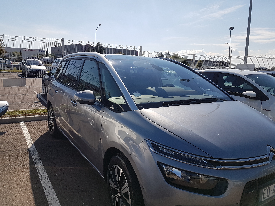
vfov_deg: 53.1
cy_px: 103
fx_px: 207
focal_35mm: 26
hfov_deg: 67.3
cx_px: 138
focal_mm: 4.2
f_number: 1.7
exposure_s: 1/3256
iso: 40
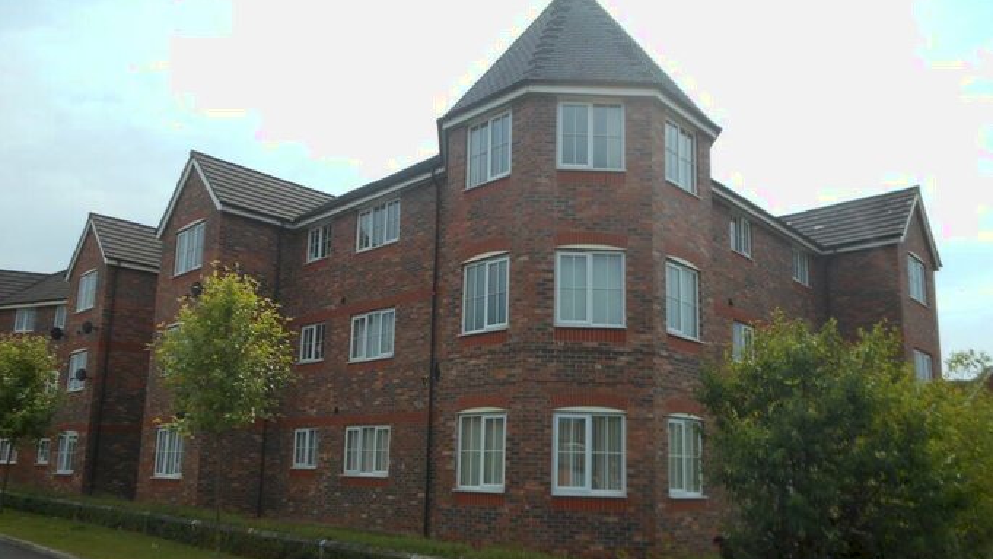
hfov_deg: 67.9
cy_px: 304
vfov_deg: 41.5
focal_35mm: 28
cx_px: 486
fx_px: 737
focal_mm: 4.5
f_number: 3.2
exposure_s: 1/1250
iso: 80
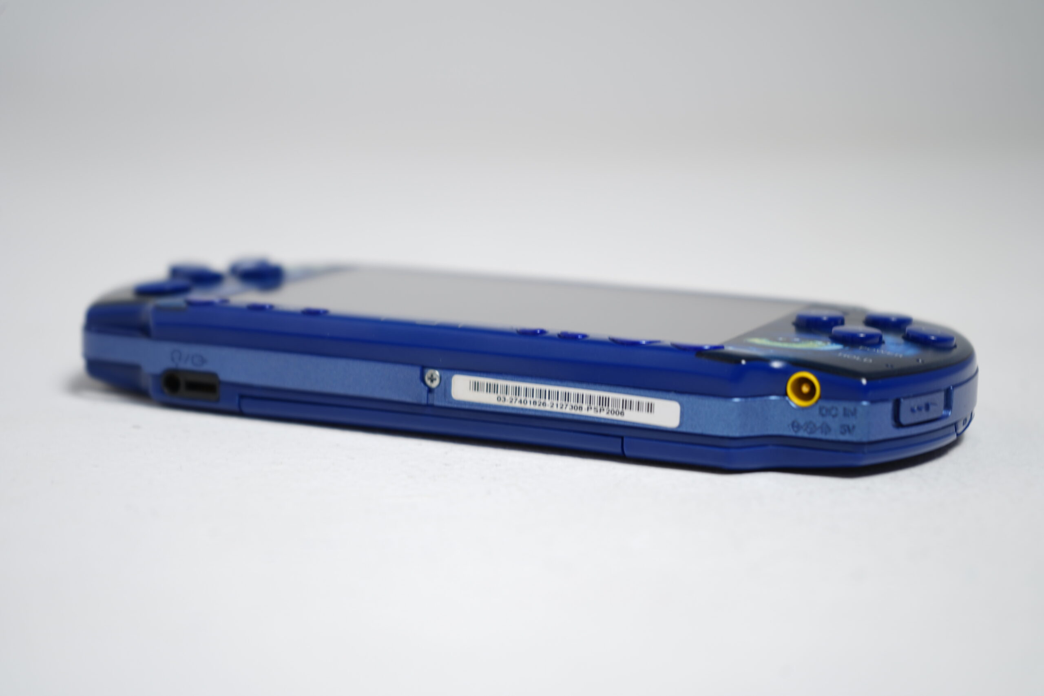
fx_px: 2001
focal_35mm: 69
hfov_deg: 29.2
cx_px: 522
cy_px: 348
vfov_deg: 19.7
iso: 64
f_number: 5.6
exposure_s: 1/5
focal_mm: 69
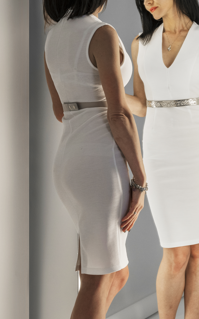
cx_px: 107
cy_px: 122
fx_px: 720
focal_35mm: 83
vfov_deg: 24.9
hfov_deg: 15.7
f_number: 8
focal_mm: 40
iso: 400
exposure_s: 1/50
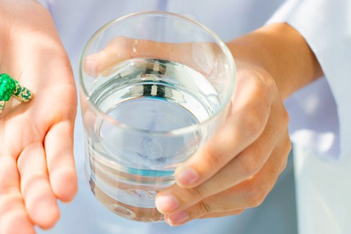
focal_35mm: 74
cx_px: 96
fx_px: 722
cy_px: 114
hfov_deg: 27.0
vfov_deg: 18.4
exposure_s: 1/125
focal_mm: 50
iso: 100
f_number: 5
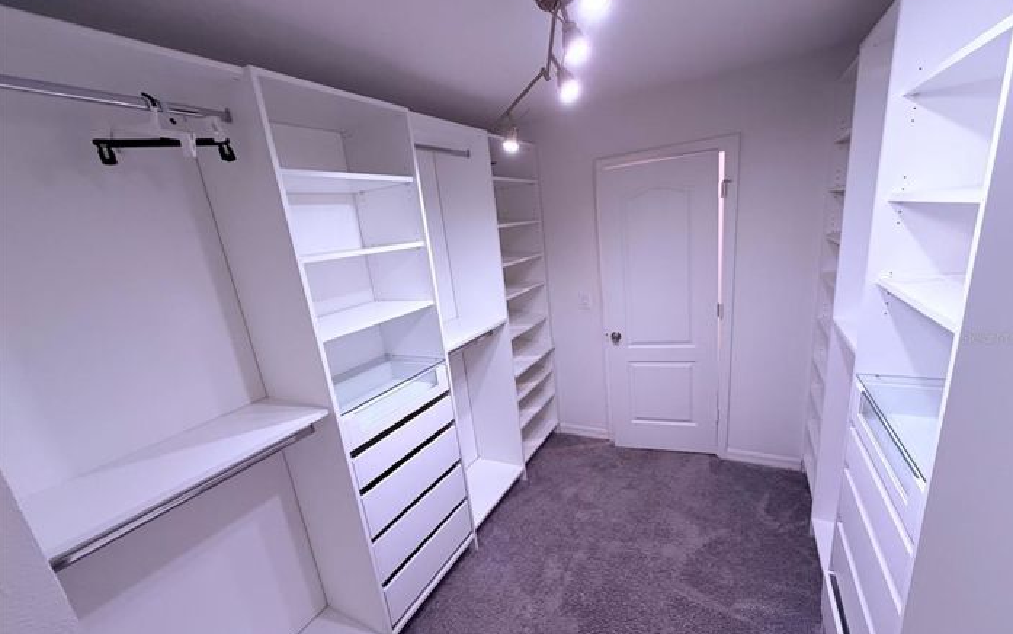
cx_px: 509
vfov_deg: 74.7
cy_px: 337
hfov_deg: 101.4
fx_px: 414
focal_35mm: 15
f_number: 2.2
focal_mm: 2.22
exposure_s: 1/120
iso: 320
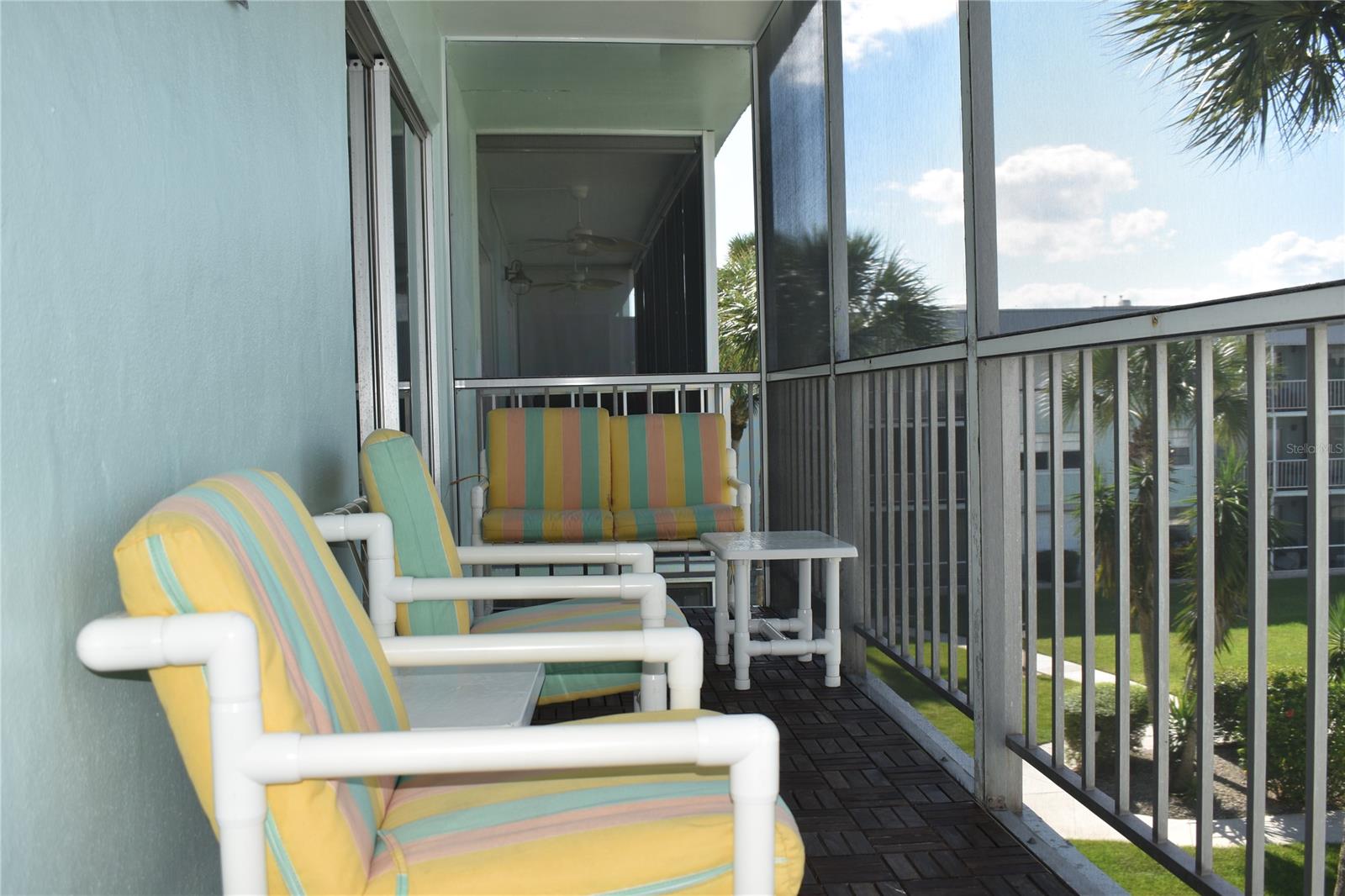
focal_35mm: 33
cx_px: 672
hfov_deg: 57.2
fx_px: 1233
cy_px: 448
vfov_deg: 40.0
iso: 100
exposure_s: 1/200
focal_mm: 22
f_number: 6.3
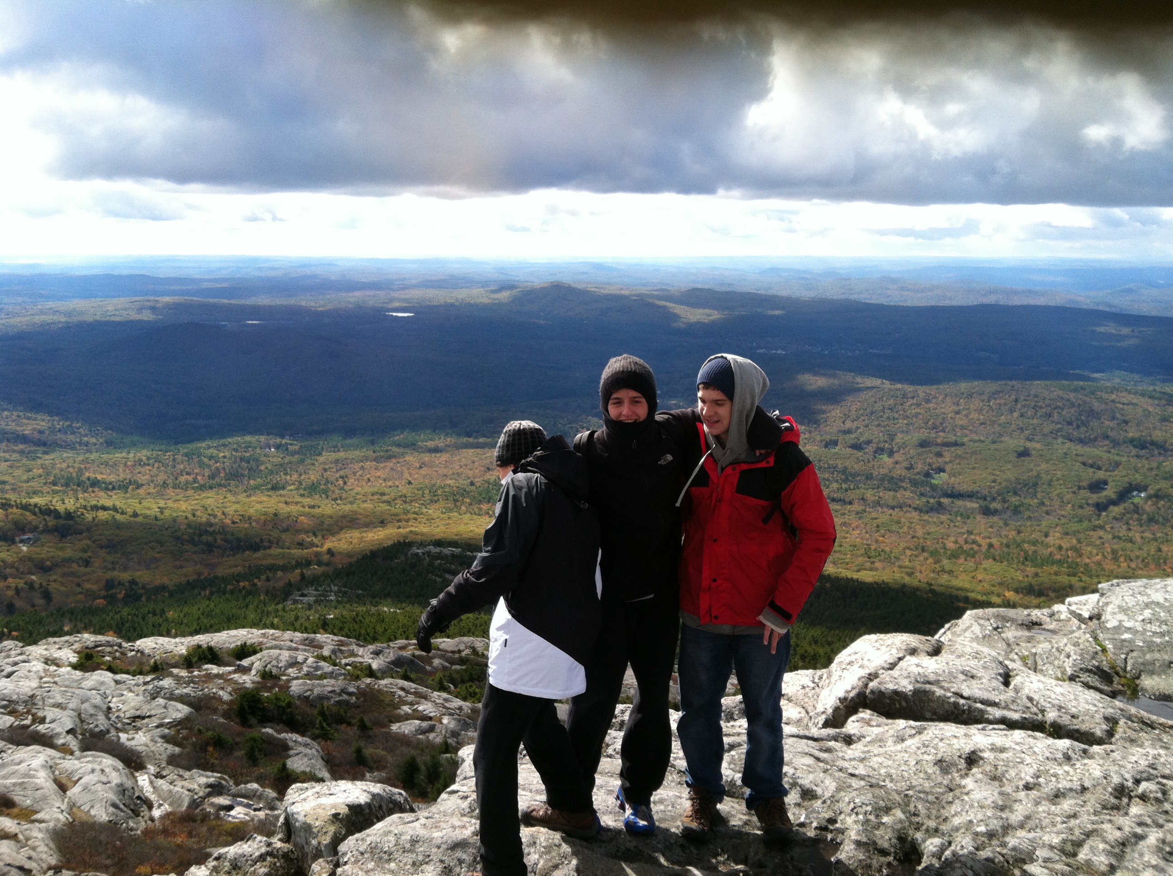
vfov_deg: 40.6
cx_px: 586
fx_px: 1184
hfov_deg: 52.7
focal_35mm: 35
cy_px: 438
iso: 80
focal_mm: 3.85
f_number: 2.8
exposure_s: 1/667
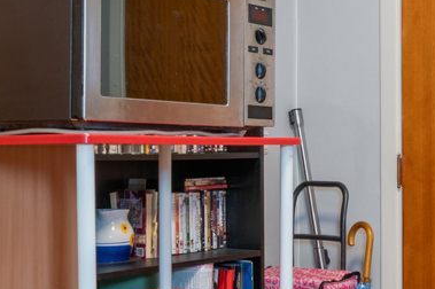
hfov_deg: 25.7
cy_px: 163
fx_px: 918
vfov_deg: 17.9
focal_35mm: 76
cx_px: 399
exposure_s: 2.5
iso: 250
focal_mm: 16
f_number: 11
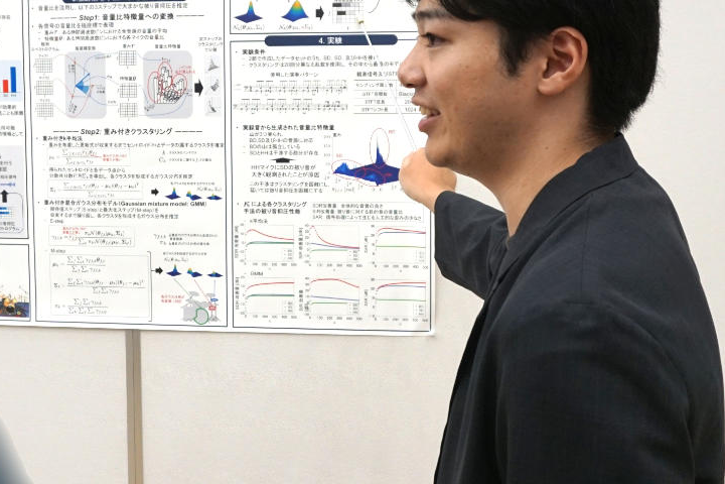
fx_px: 805
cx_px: 260
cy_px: 169
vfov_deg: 33.2
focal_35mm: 40
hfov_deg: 47.9
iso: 400
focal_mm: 16
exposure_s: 1/160
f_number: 4
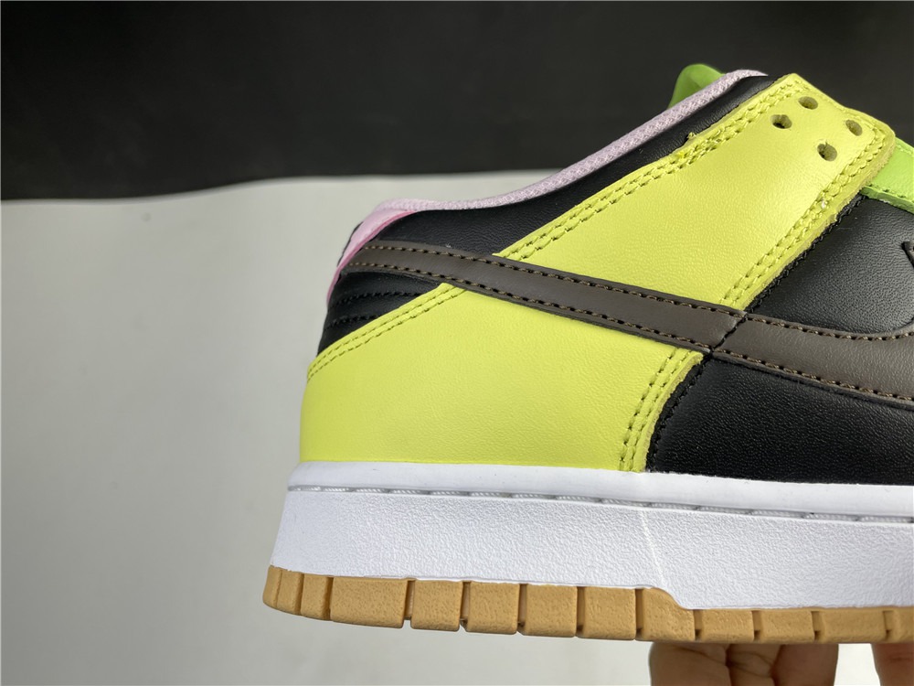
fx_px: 687
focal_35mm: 26
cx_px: 457
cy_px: 343
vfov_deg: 53.1
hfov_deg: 67.3
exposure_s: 1/100
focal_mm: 4.2
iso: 32
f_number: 1.6
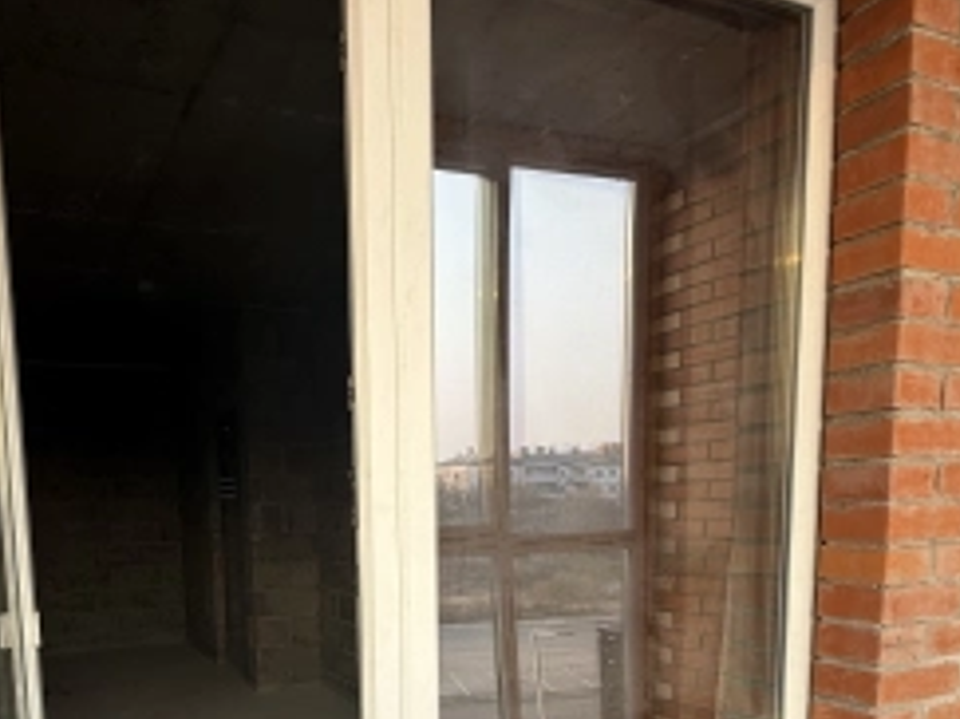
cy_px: 593
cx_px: 310
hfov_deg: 63.5
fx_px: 748
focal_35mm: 27
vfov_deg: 48.0
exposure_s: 1/155
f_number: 2.2
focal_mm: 2.22
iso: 50
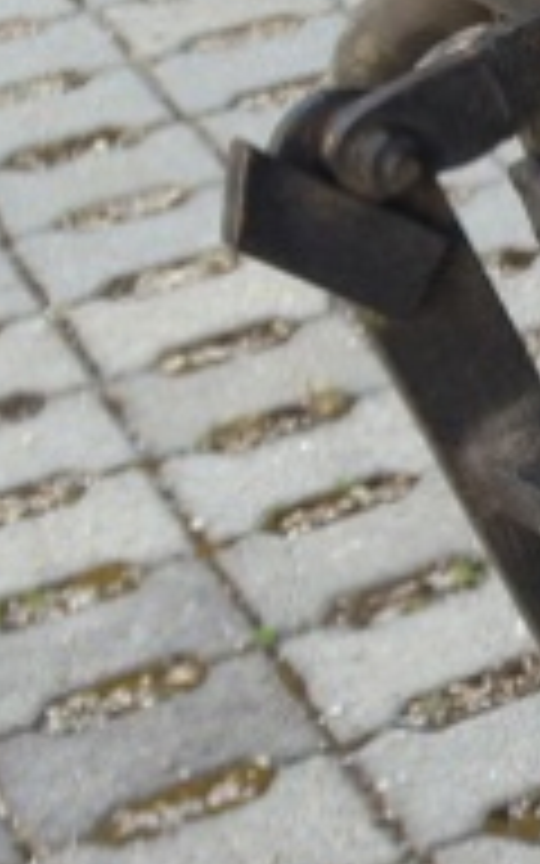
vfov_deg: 14.3
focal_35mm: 146
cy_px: 495
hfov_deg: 7.8
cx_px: 1642
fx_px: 3438
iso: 80
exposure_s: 1/120
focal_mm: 4.12
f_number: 2.4
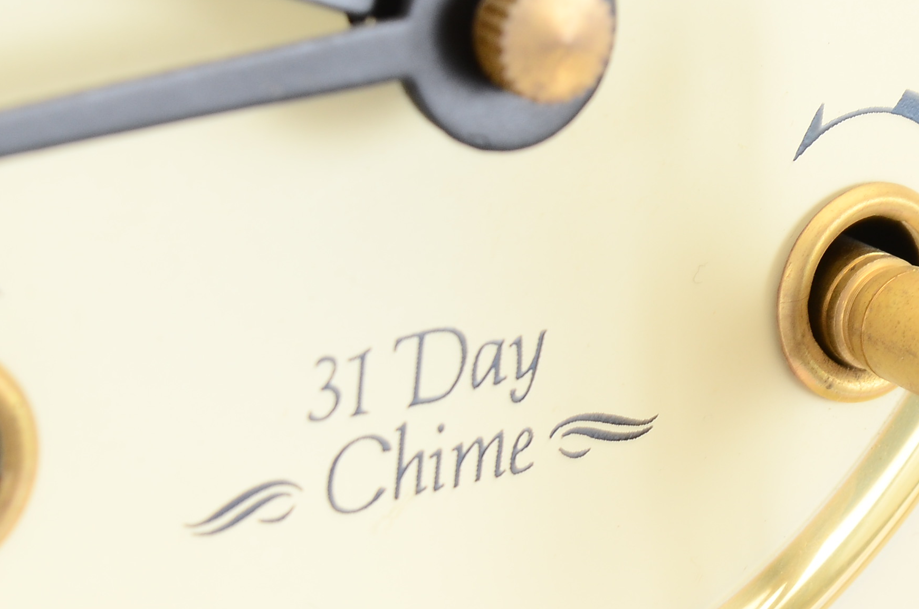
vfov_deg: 7.8
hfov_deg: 11.7
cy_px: 414
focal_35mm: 175
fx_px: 4460
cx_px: 797
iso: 320
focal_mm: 55
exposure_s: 1/80
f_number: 10
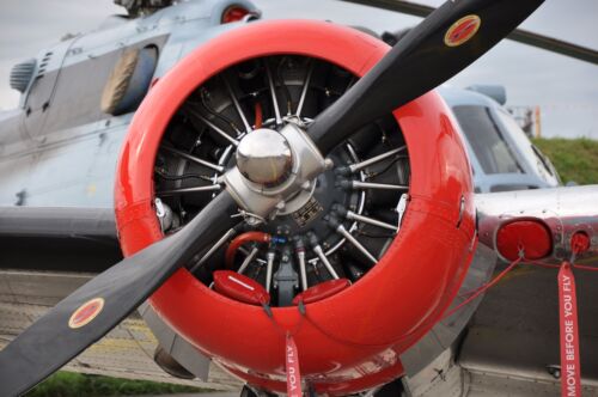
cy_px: 198
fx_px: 2613
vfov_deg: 8.7
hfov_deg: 13.1
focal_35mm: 158
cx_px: 299
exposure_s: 1/200
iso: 200
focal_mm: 105
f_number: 7.1
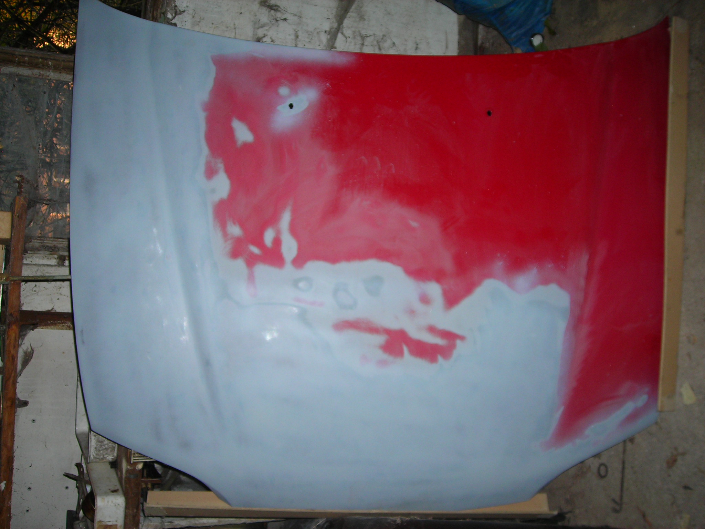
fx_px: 774
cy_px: 264
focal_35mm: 38
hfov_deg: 49.0
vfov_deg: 37.7
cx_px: 352
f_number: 3.2
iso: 68
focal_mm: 6.3
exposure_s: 1/60.1
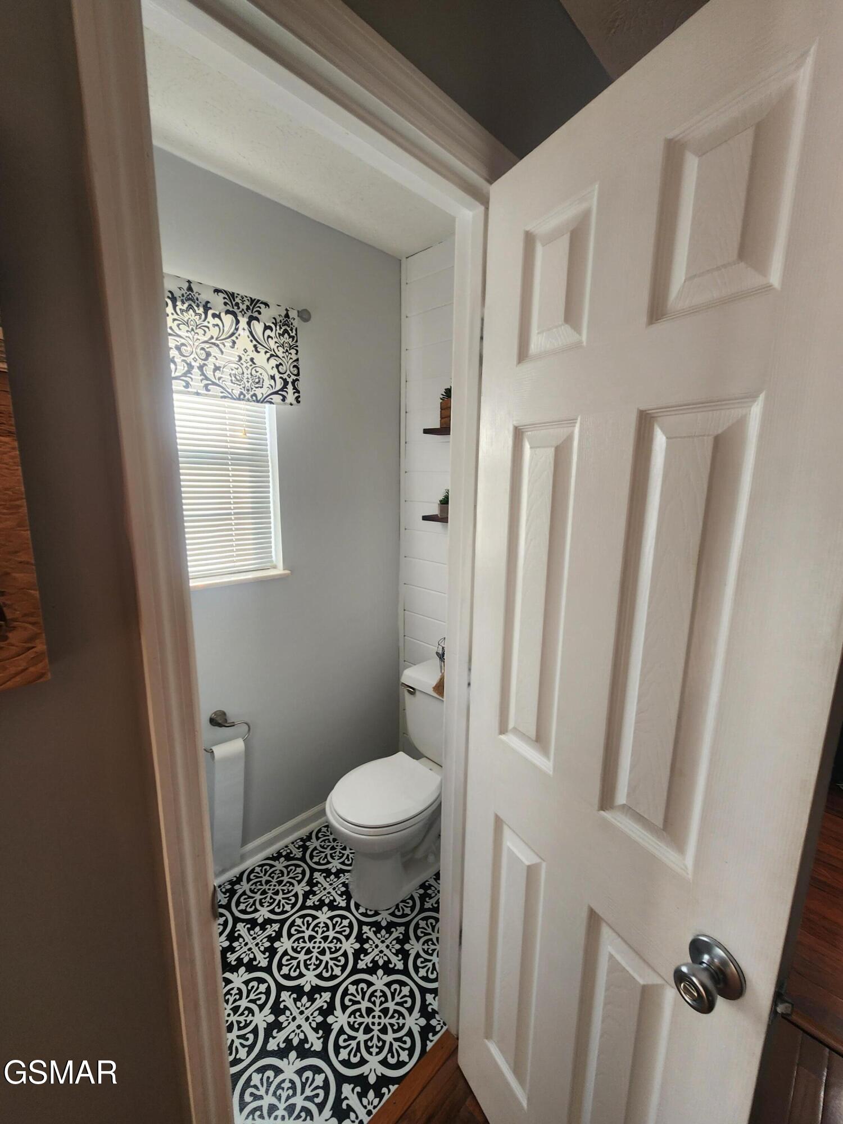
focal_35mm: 13
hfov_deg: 89.9
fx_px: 422
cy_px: 562
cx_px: 422
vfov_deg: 106.2
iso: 80
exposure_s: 1/60
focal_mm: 2.2
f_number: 2.2
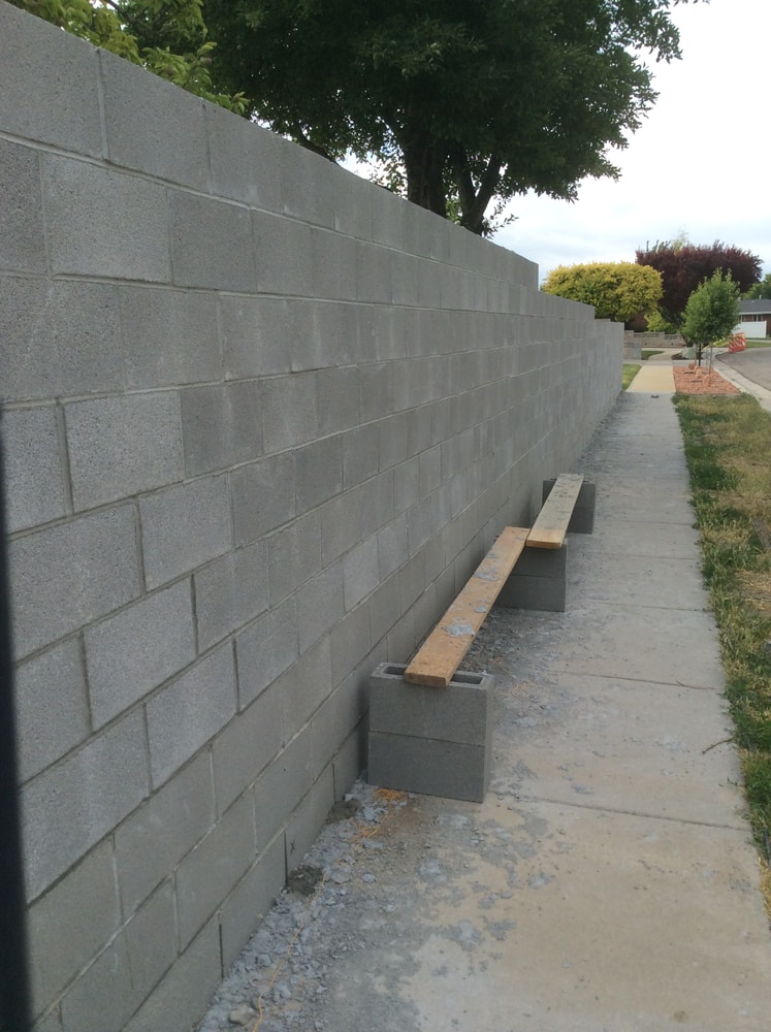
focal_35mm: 33
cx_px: 386
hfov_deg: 42.8
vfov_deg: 55.4
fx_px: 983
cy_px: 516
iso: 32
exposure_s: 1/473
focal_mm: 3.3
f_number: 2.4
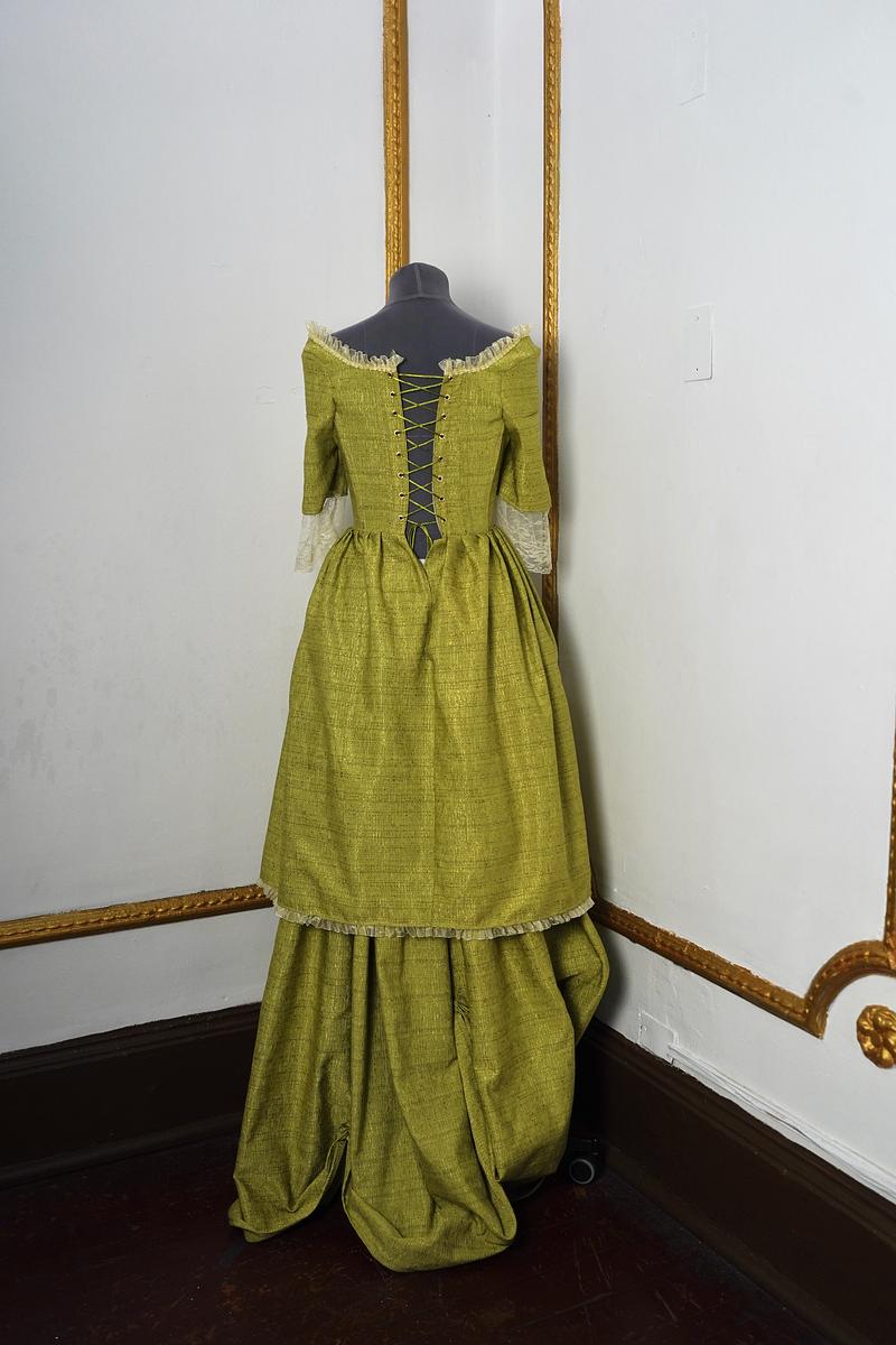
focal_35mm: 36
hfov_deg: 36.9
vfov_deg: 53.1
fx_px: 1344
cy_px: 672
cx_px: 448
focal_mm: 36
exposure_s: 1/125
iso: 800
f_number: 5
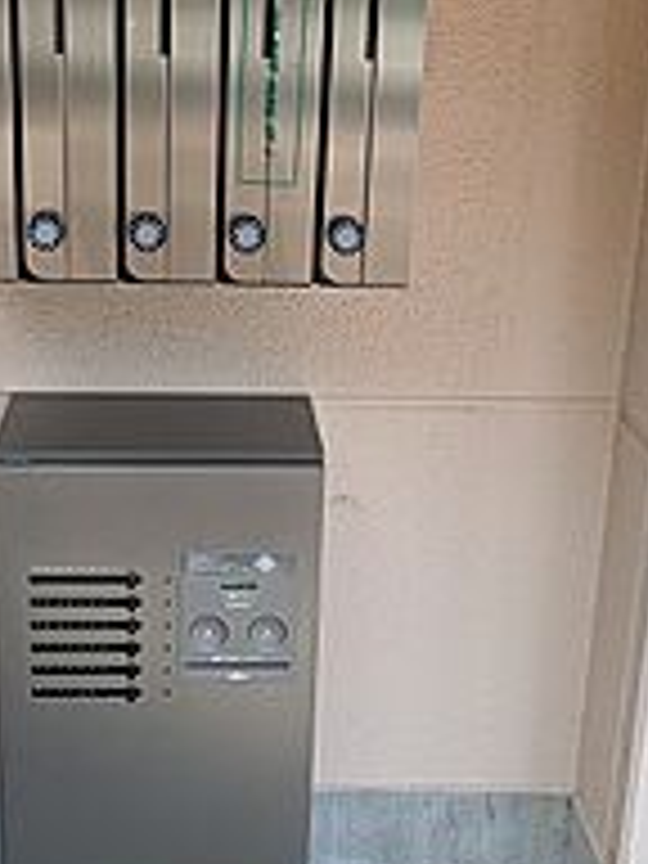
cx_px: 243
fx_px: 1248
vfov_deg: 38.1
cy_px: 351
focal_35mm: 50
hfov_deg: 29.0
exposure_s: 1/299
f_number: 1.89
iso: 44
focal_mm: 5.43
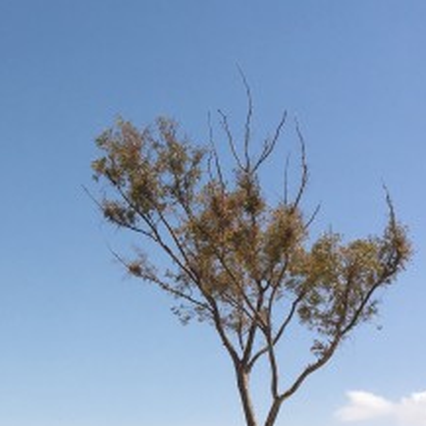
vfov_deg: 24.3
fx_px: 989
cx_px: 51
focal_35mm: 71
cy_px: 218
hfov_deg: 23.7
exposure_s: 1/2959
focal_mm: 4.15
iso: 25
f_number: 2.2
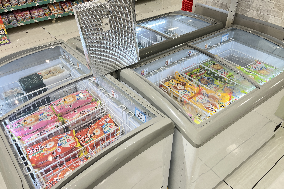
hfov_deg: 65.5
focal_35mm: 28
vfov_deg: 46.4
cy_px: 98
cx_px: 143
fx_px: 221
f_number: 1.6
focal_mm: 5.1
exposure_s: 1/100
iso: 50
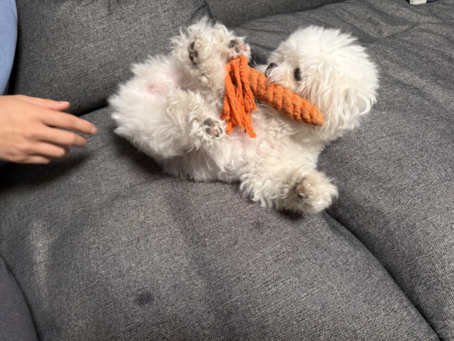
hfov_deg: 71.6
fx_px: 315
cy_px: 170
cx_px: 227
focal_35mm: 24
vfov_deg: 56.8
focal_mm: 6.76
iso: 400
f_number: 1.78
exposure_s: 1/60
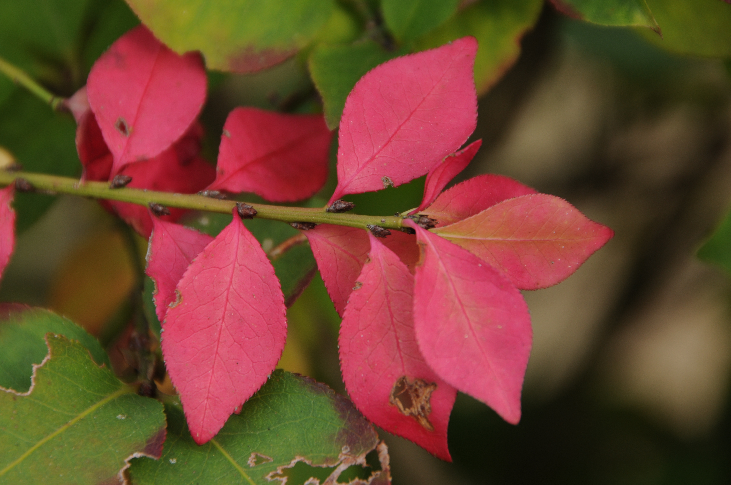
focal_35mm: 405
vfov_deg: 3.4
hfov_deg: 5.1
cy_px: 242
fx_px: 8214
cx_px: 366
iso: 200
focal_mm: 270
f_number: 8
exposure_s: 1/100
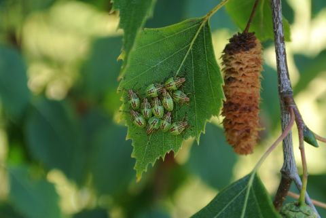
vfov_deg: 16.9
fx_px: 734
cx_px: 163
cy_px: 109
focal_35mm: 81
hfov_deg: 25.0
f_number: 5.6
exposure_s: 1/80
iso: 200
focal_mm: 30
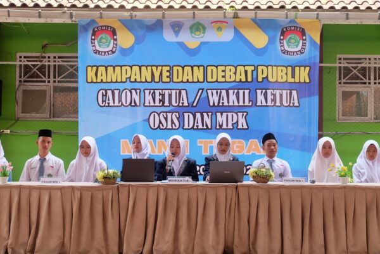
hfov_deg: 33.4
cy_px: 127
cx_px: 190
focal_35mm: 60
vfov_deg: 22.6
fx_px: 633
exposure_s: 1/100
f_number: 5.3
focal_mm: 40.2
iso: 400
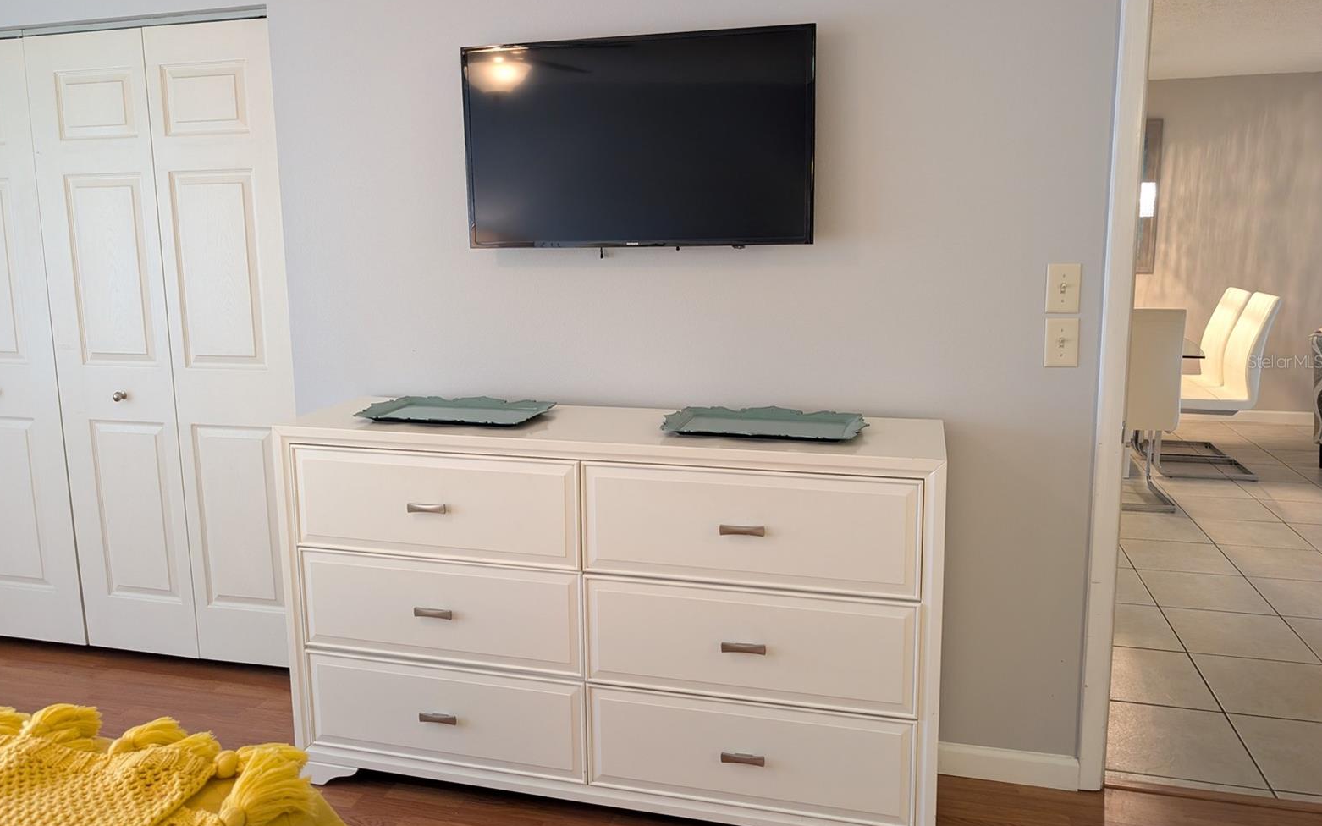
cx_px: 653
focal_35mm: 26
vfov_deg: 47.5
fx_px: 937
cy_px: 361
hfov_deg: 70.4
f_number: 1.68
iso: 628
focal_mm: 6.9
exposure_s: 1/120
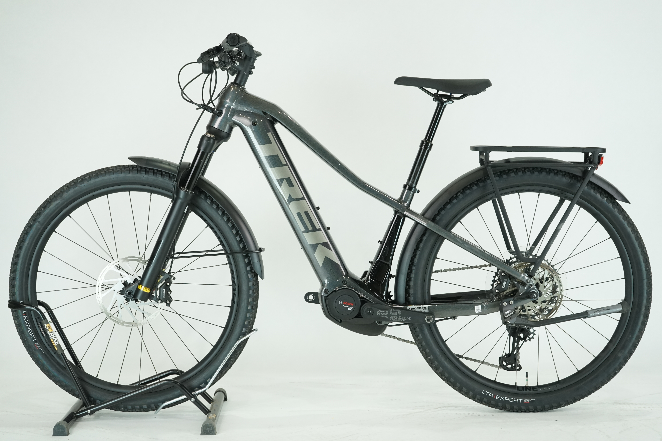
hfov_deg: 31.9
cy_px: 220
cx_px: 331
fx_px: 1158
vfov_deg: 21.6
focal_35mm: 63
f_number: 5.6
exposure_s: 1/200
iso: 1600
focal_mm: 63
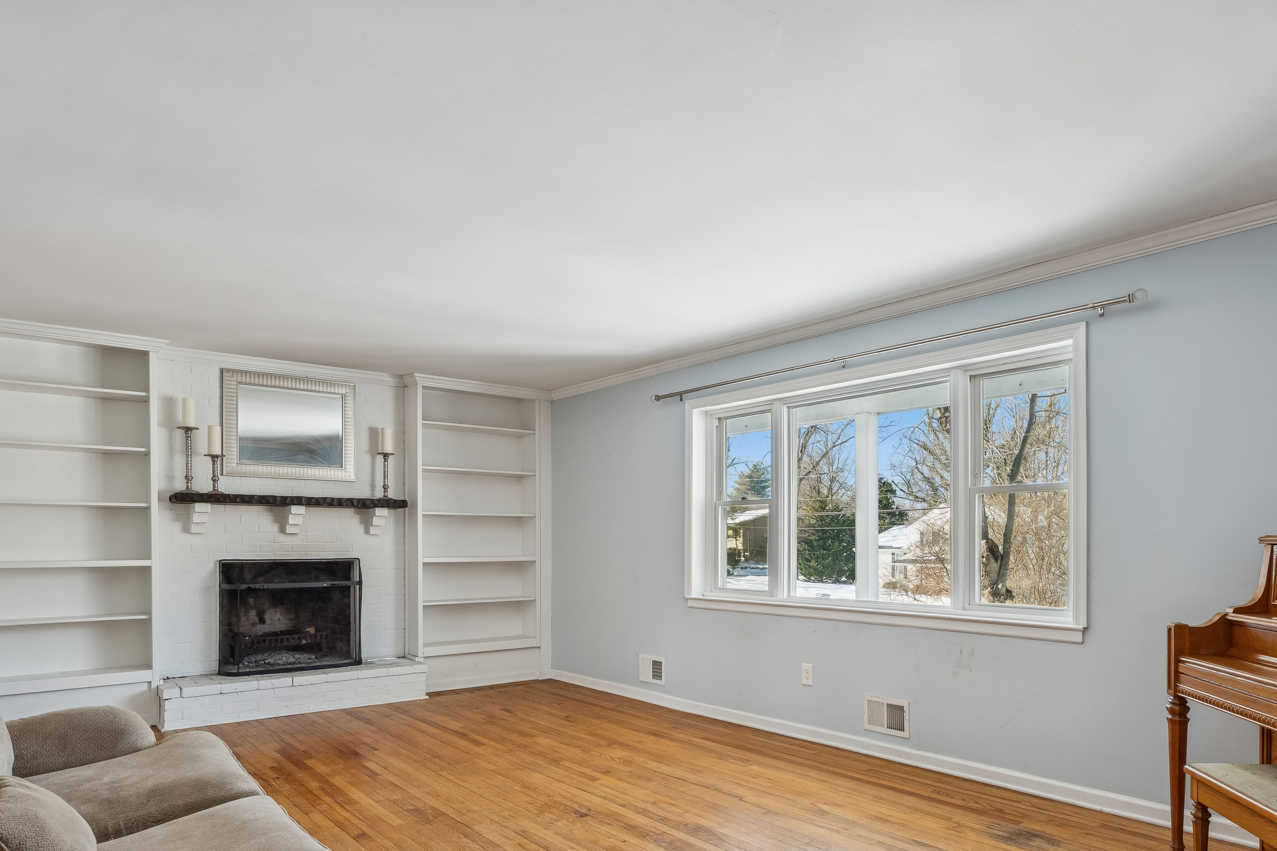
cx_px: 685
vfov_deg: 53.6
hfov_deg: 75.7
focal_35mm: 23
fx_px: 819
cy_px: 581
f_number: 7.1
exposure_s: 1/100
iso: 400
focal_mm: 16.8
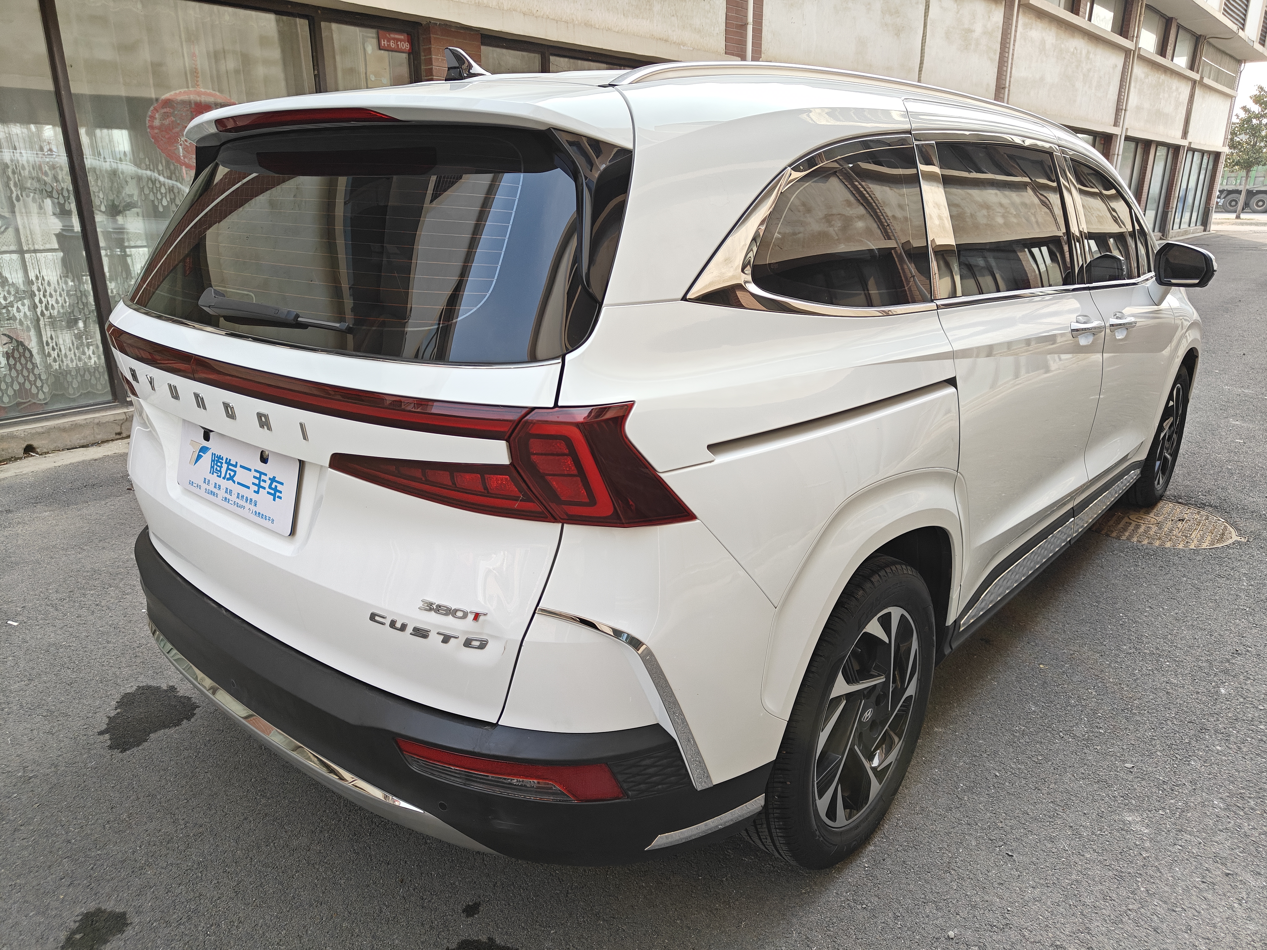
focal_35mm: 24
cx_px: 634
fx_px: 878
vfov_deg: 56.8
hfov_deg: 71.6
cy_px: 475
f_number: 1.8
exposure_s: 1/547
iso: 50
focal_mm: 5.59
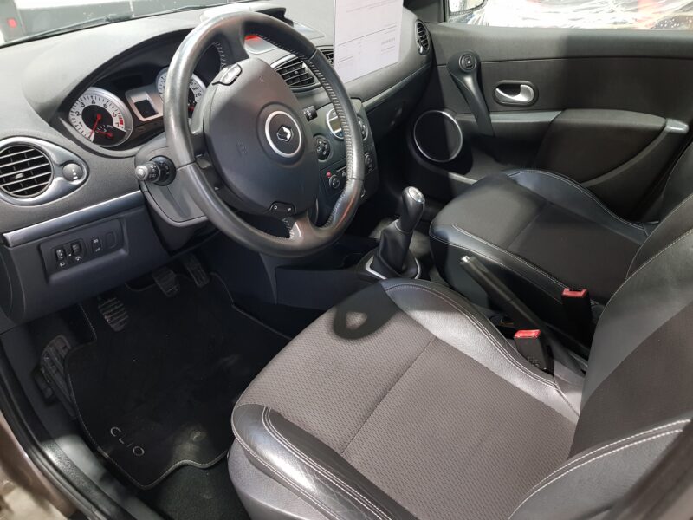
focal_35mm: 26
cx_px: 346
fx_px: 521
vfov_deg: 53.1
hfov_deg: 67.3
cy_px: 260
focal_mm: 4.2
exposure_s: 1/10
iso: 250
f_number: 1.7
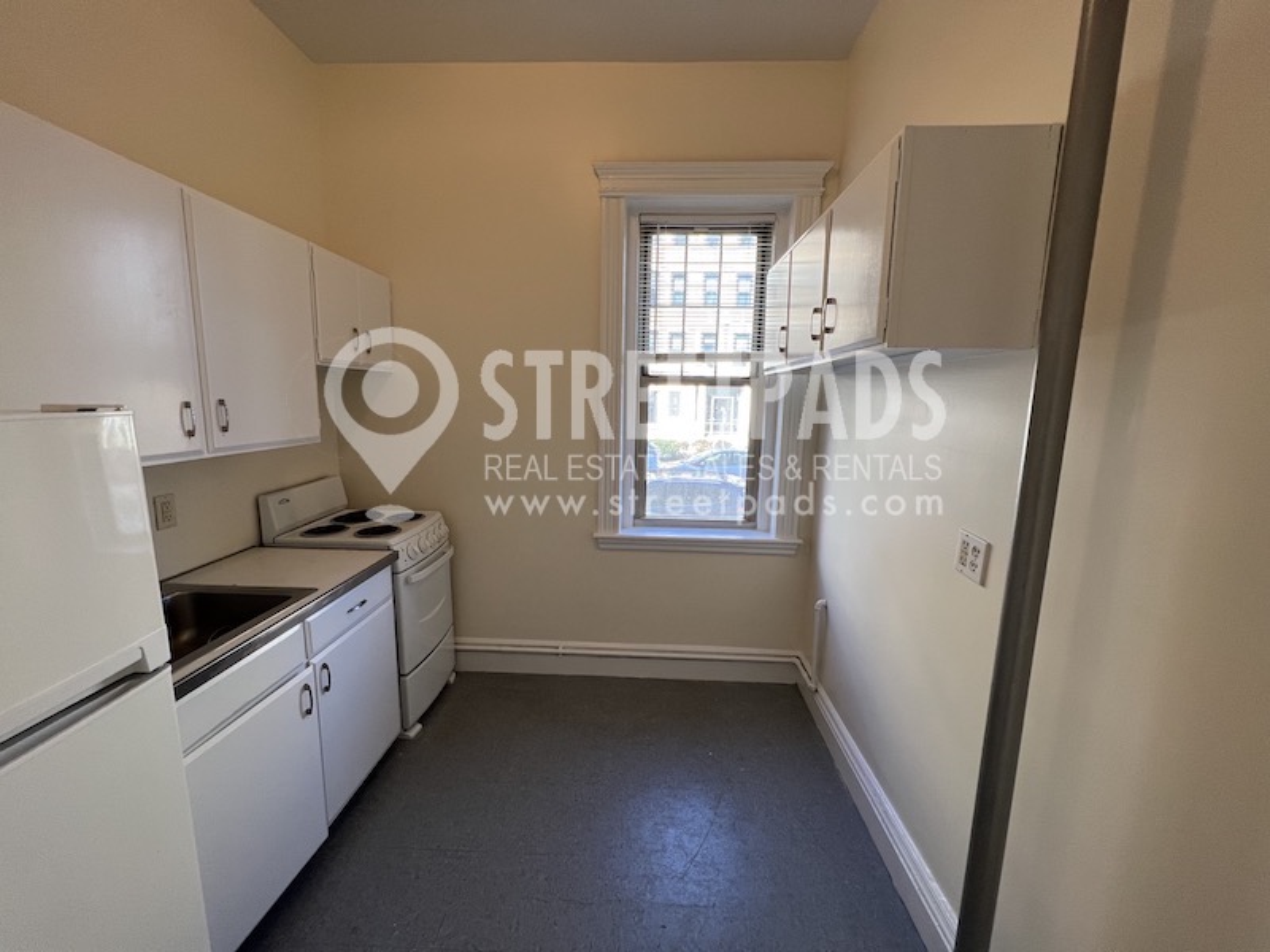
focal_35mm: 13
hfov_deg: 106.2
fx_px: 477
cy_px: 476
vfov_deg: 89.9
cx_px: 635
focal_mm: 1.57
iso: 100
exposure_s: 1/120
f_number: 1.8
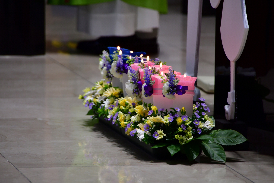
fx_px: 3082
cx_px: 137
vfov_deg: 3.4
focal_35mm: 405
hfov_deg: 5.1
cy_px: 92
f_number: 6.3
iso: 560
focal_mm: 270
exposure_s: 1/125
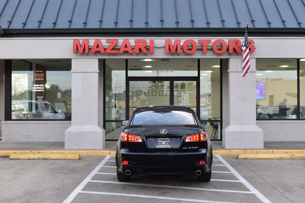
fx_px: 406
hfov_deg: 41.1
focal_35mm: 48
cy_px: 102
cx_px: 152
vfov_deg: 28.0
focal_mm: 32
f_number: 8
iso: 400
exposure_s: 1/60
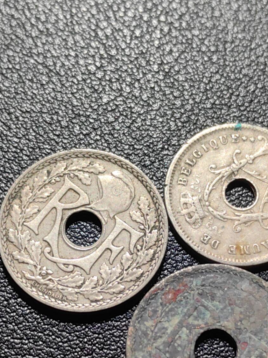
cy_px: 255
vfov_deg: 25.1
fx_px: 795
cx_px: 148
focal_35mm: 77
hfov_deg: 19.1
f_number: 2
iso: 125
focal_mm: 5.75
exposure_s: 1/100
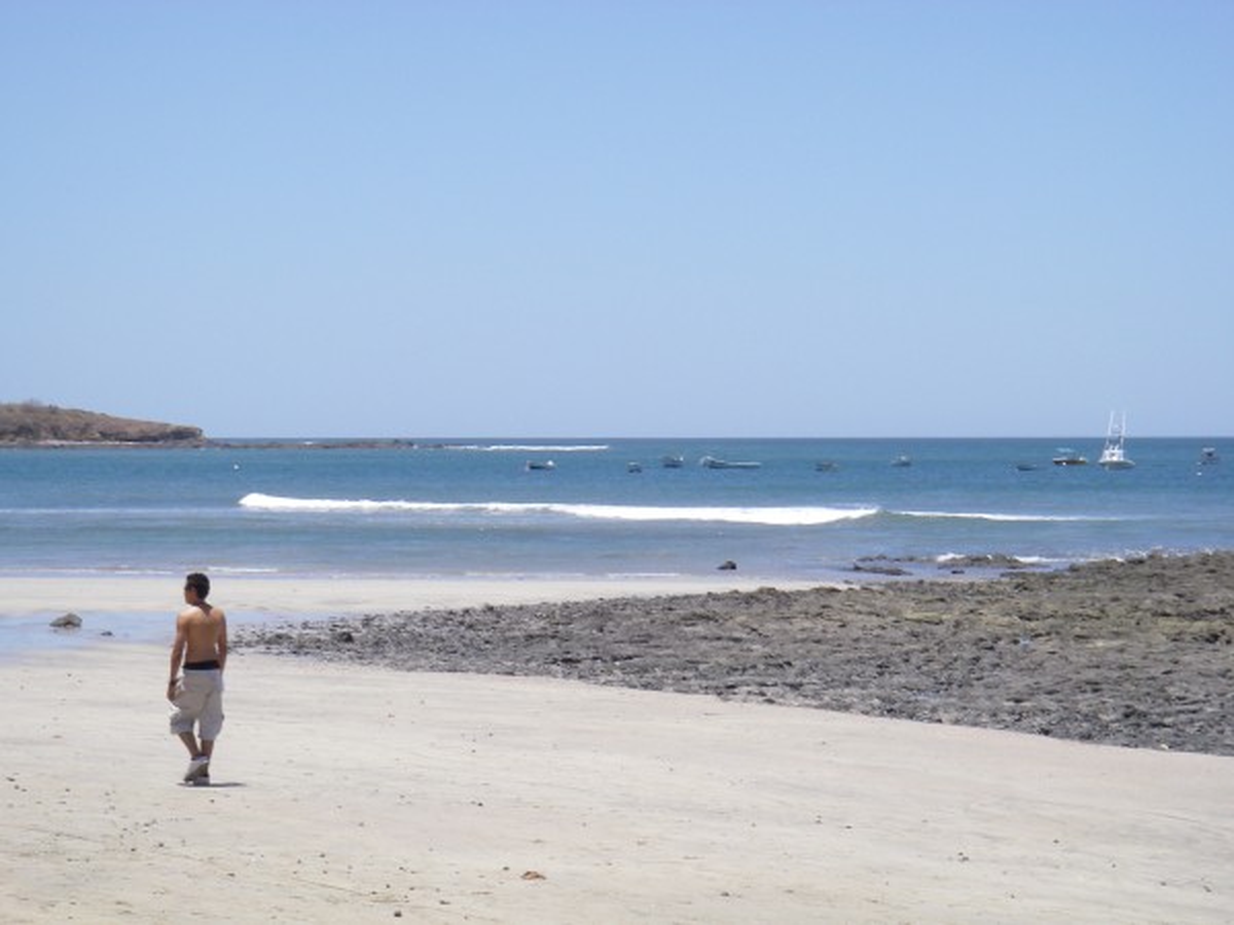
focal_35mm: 114
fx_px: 4064
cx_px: 617
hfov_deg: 17.3
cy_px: 462
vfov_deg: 13.0
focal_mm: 18.9
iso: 64
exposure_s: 1/160
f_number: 8
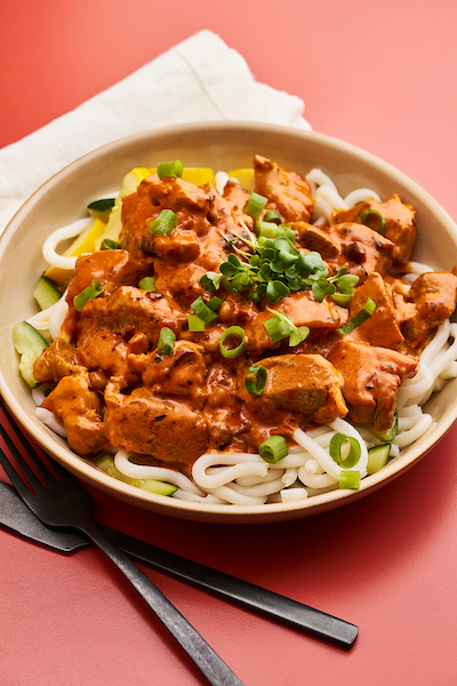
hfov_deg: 15.2
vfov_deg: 22.6
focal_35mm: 90
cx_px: 228
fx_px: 1714
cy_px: 343
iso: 200
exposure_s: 1/125
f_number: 8
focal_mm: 90
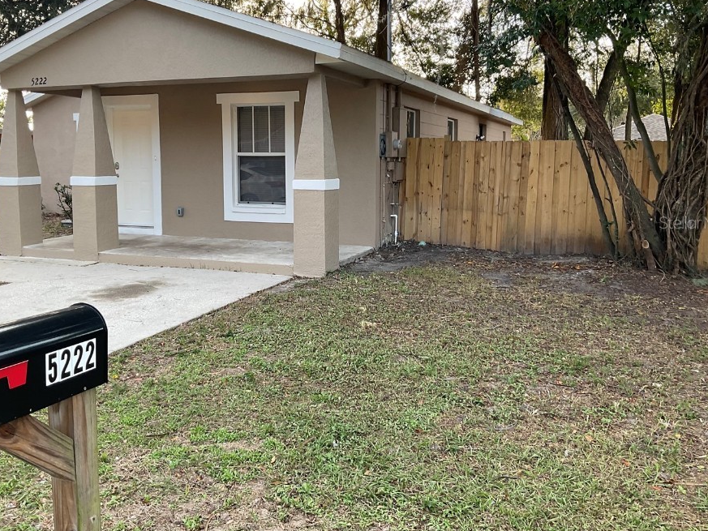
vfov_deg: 41.7
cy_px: 222
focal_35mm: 34
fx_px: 695
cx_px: 320
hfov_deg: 53.9
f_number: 1.8
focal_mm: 3
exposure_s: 1/120
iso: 25
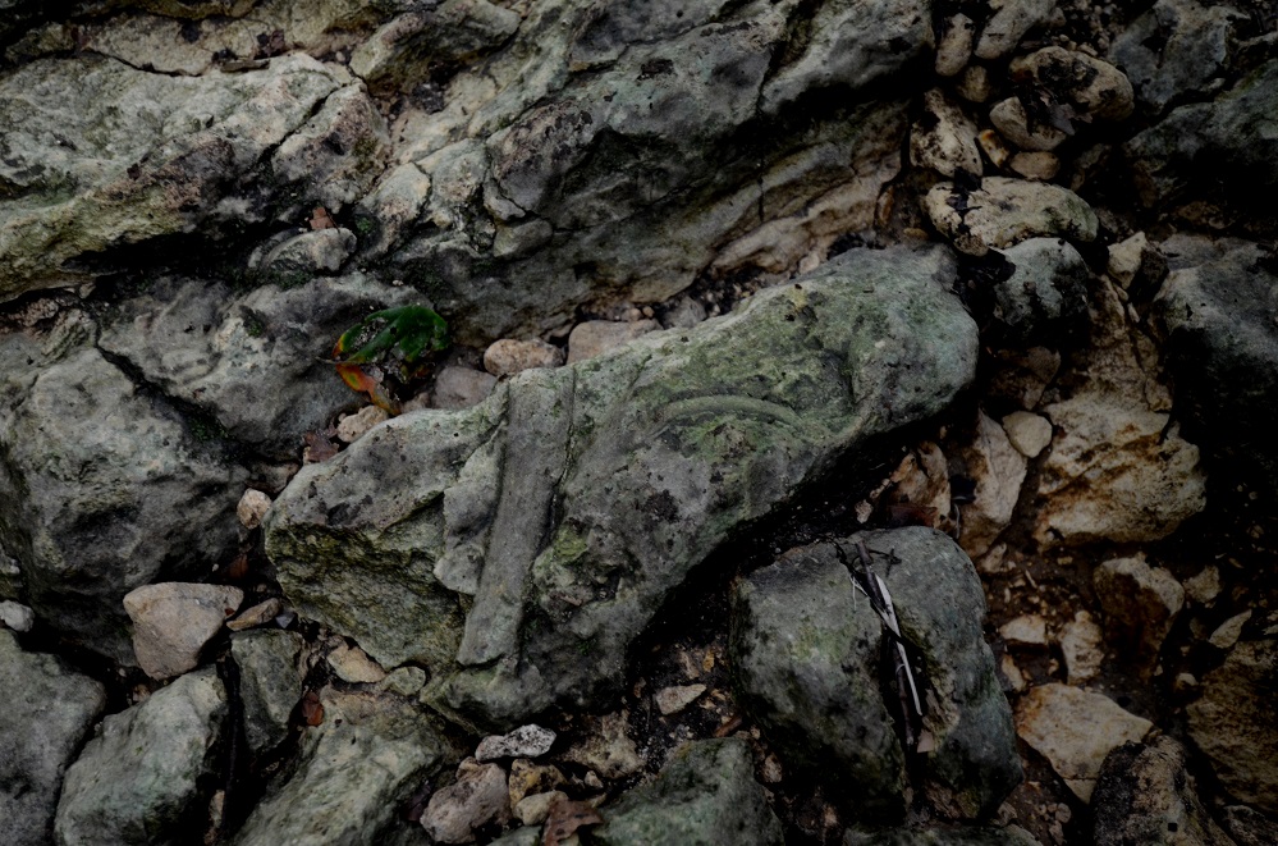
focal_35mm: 36
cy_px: 423
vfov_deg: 36.7
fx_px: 1275
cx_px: 639
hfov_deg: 53.2
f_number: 4
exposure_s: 1/30
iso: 720
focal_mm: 24
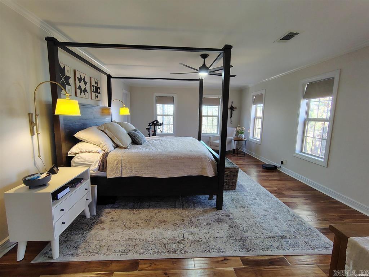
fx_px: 171
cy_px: 138
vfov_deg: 78.1
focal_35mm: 16
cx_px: 184
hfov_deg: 94.5
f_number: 2.2
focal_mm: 2.13
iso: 400
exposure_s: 1/45.4
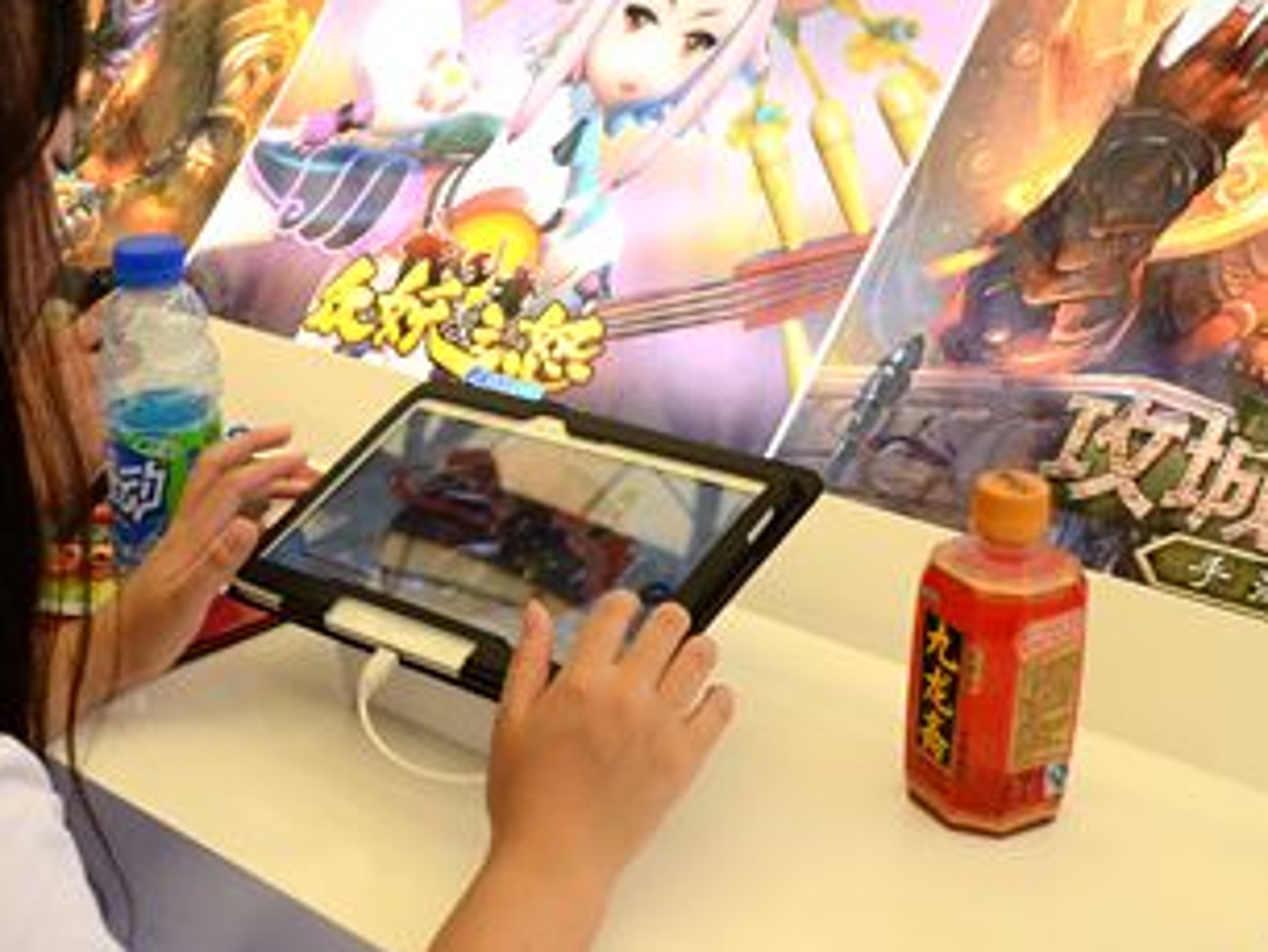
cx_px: 274
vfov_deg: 28.6
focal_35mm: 51
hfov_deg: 36.4
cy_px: 459
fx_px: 1869
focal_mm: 18
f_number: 4
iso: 100
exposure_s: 1/60
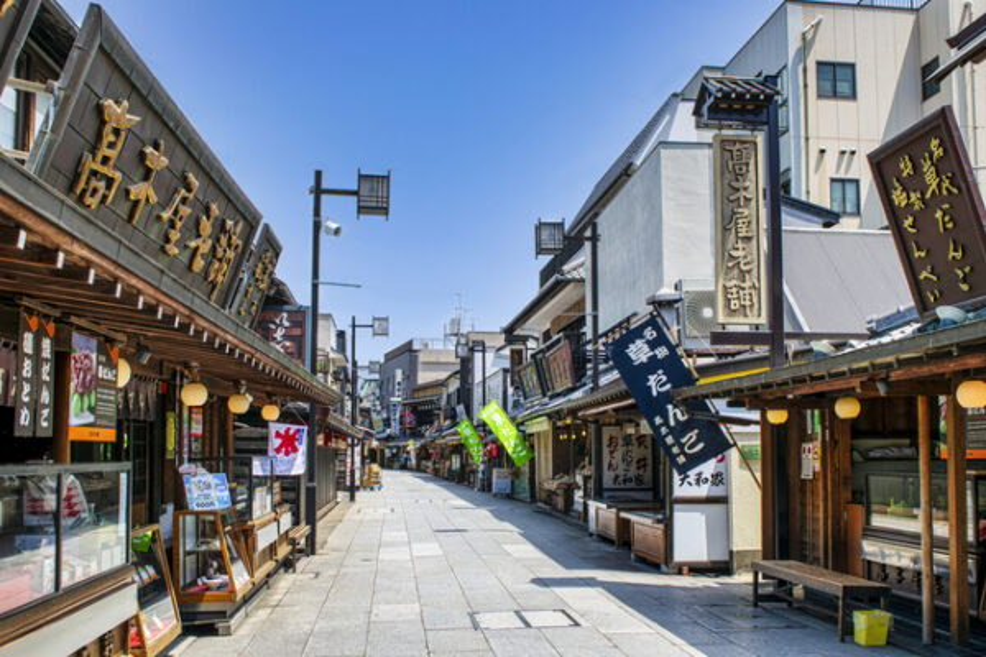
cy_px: 328
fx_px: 945
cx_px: 493
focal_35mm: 34
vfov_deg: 38.4
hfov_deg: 55.1
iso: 100
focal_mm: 23
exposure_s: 1/320
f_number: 9
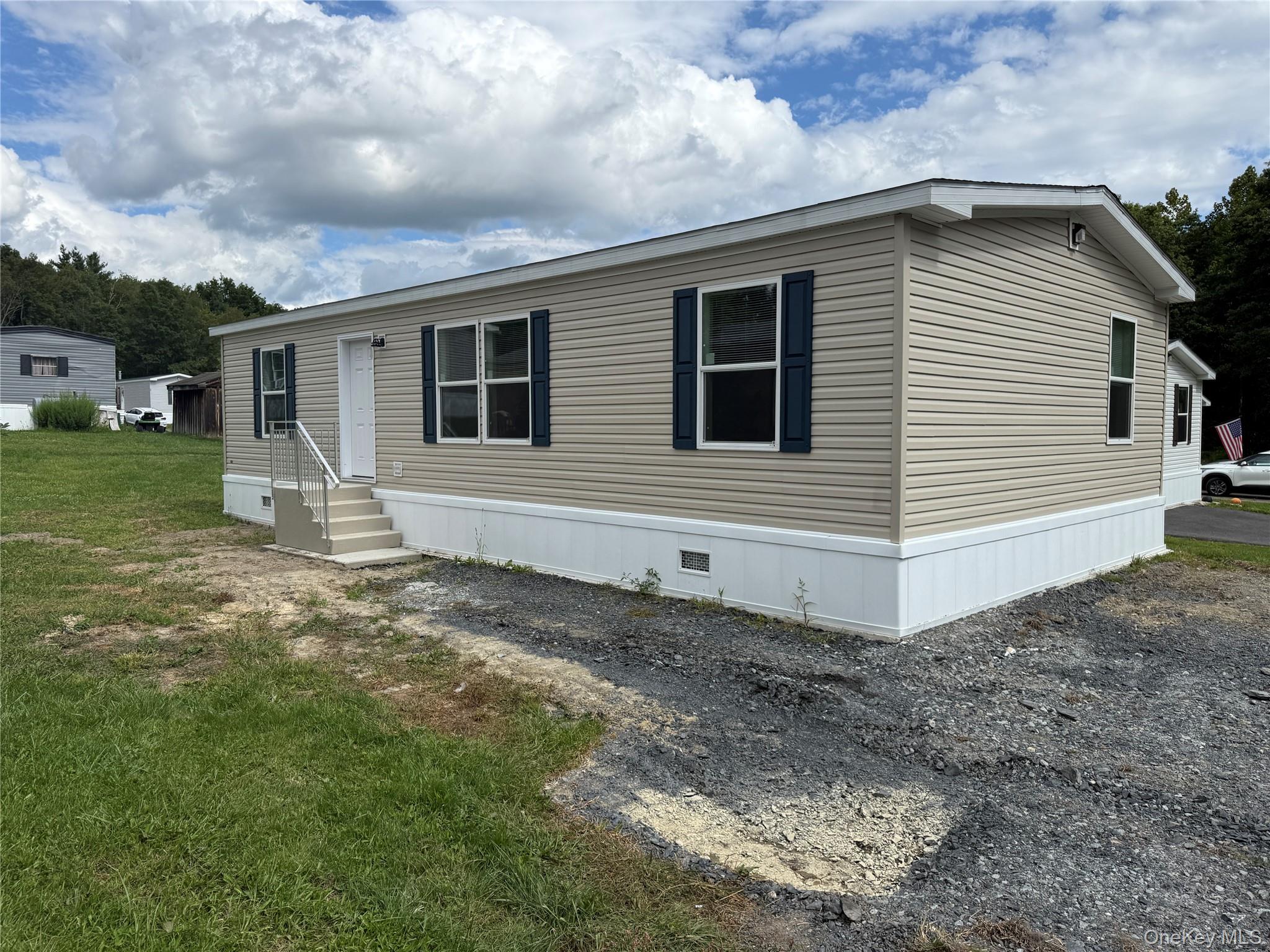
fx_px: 881
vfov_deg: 56.8
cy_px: 476
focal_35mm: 24
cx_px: 635
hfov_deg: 71.6
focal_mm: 6.76
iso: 80
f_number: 1.78
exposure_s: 1/5319
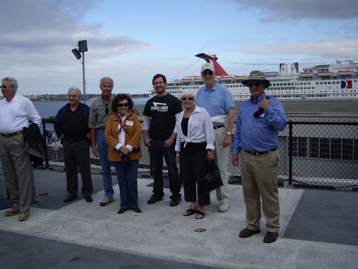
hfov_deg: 49.0
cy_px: 134
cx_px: 179
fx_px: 393
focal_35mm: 38
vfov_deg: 37.7
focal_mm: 7.9
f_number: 5.6
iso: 50
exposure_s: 1/160
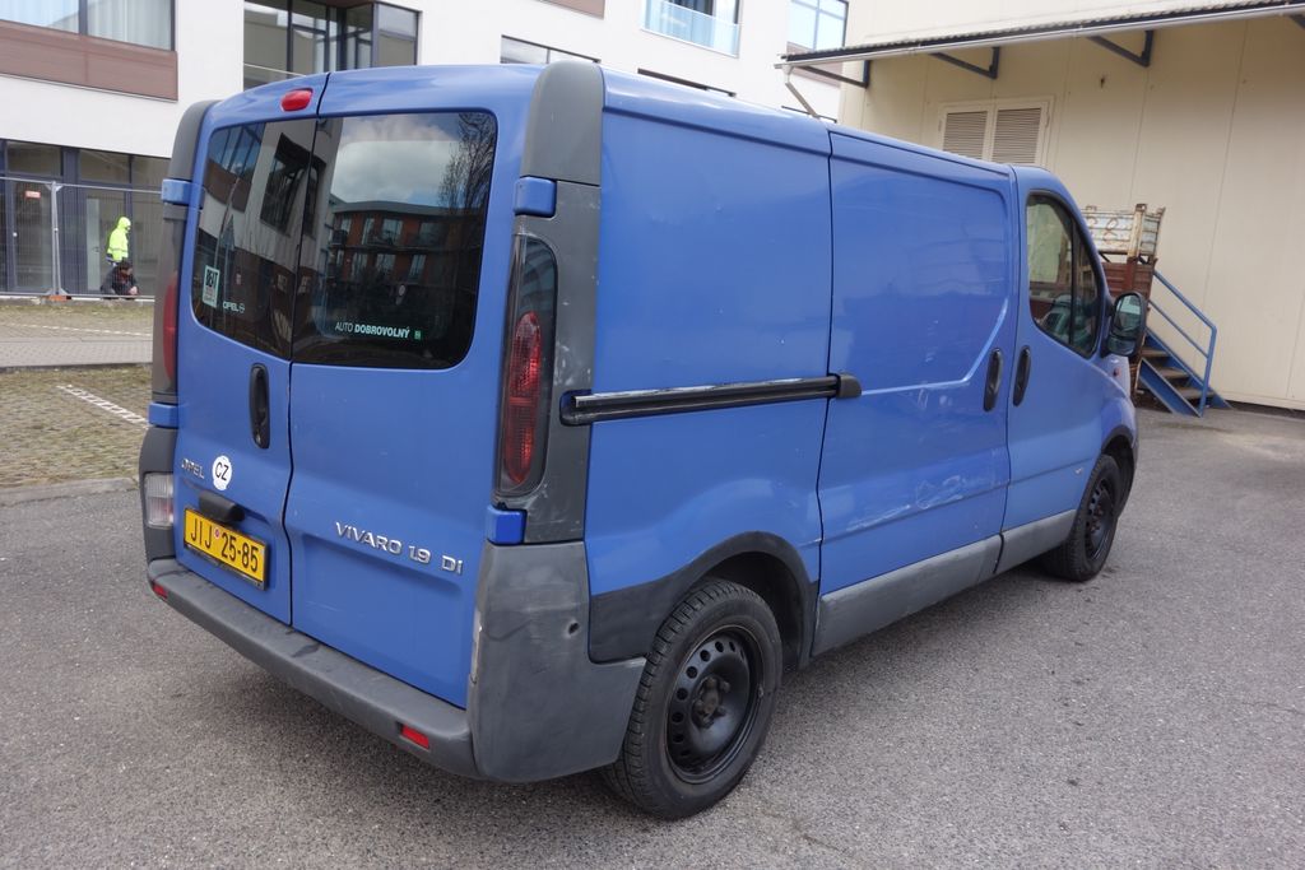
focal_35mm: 28
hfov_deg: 65.5
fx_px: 1015
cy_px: 435
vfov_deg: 46.4
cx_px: 652
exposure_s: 1/30
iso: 125
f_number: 9
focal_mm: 10.4
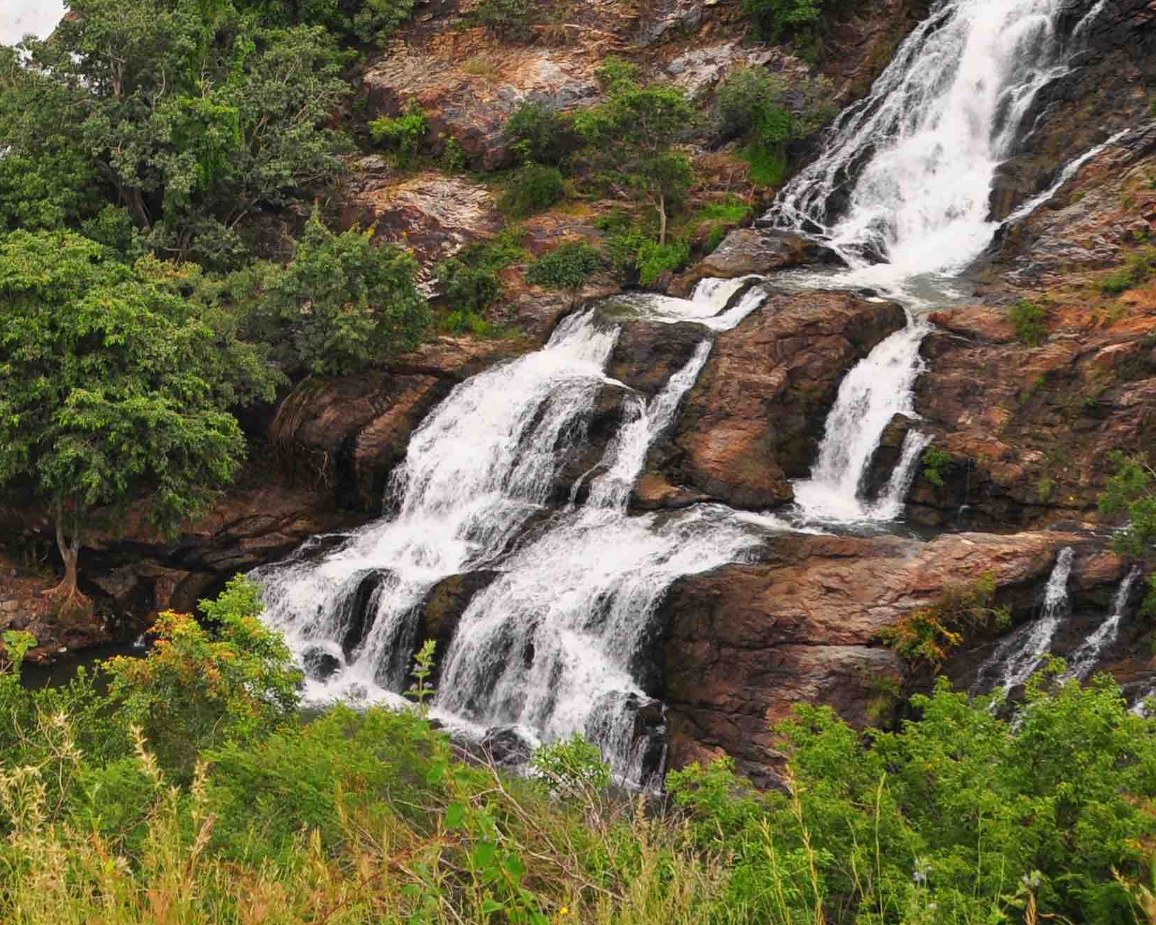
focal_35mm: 66
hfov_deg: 26.7
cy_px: 11
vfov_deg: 22.3
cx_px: -70
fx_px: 2259
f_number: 5.6
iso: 200
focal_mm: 18
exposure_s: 1/80
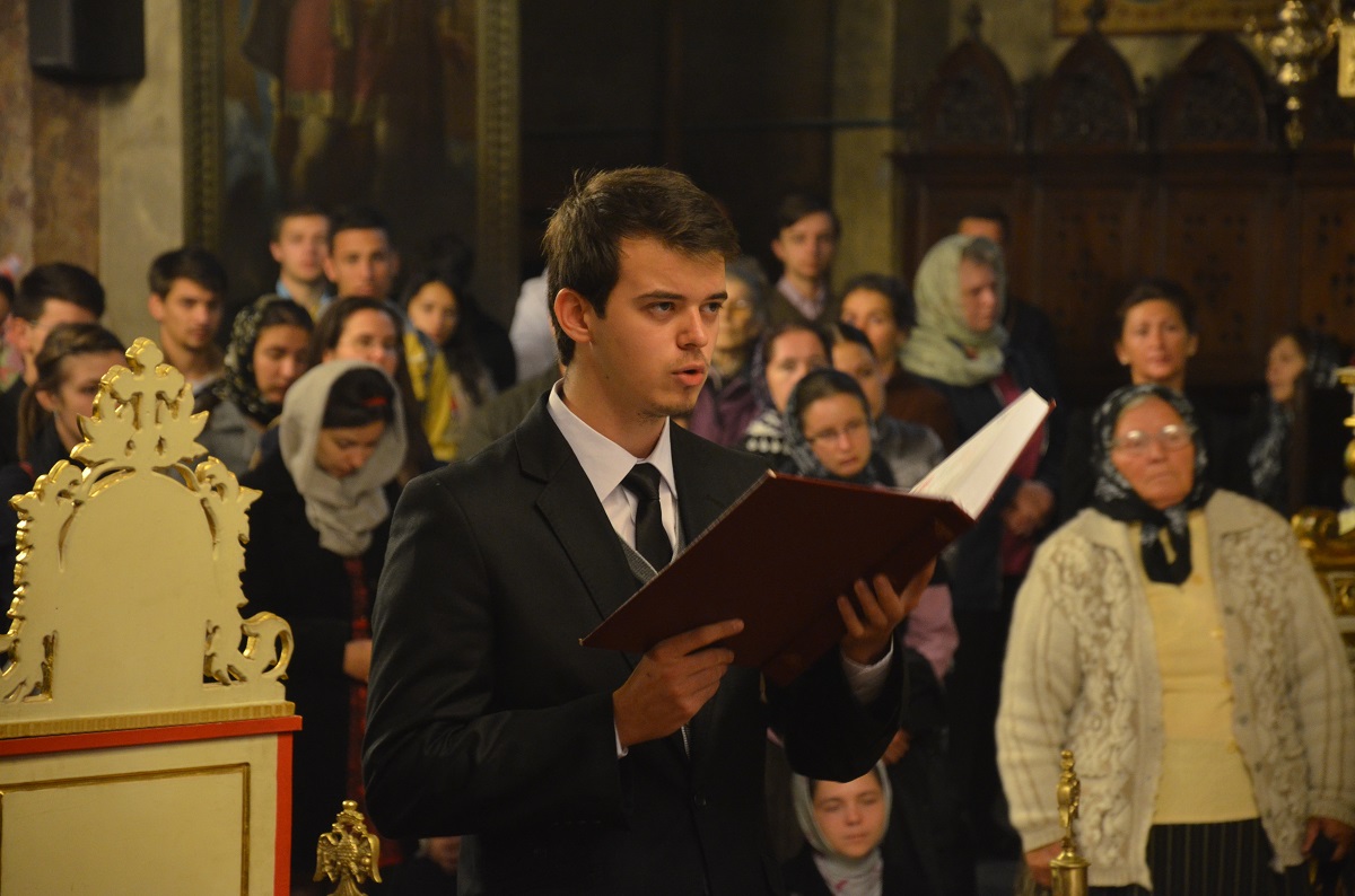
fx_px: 5914
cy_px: 448
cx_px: 678
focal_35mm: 158
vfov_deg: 8.7
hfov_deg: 13.1
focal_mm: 105
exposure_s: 1/6
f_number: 5.6
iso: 1600
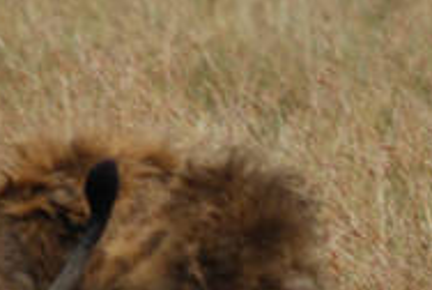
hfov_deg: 0.9
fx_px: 26838
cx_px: 147
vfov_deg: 0.6
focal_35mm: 2233
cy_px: 186
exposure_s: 1/400
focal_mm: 400
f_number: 5.6
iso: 280
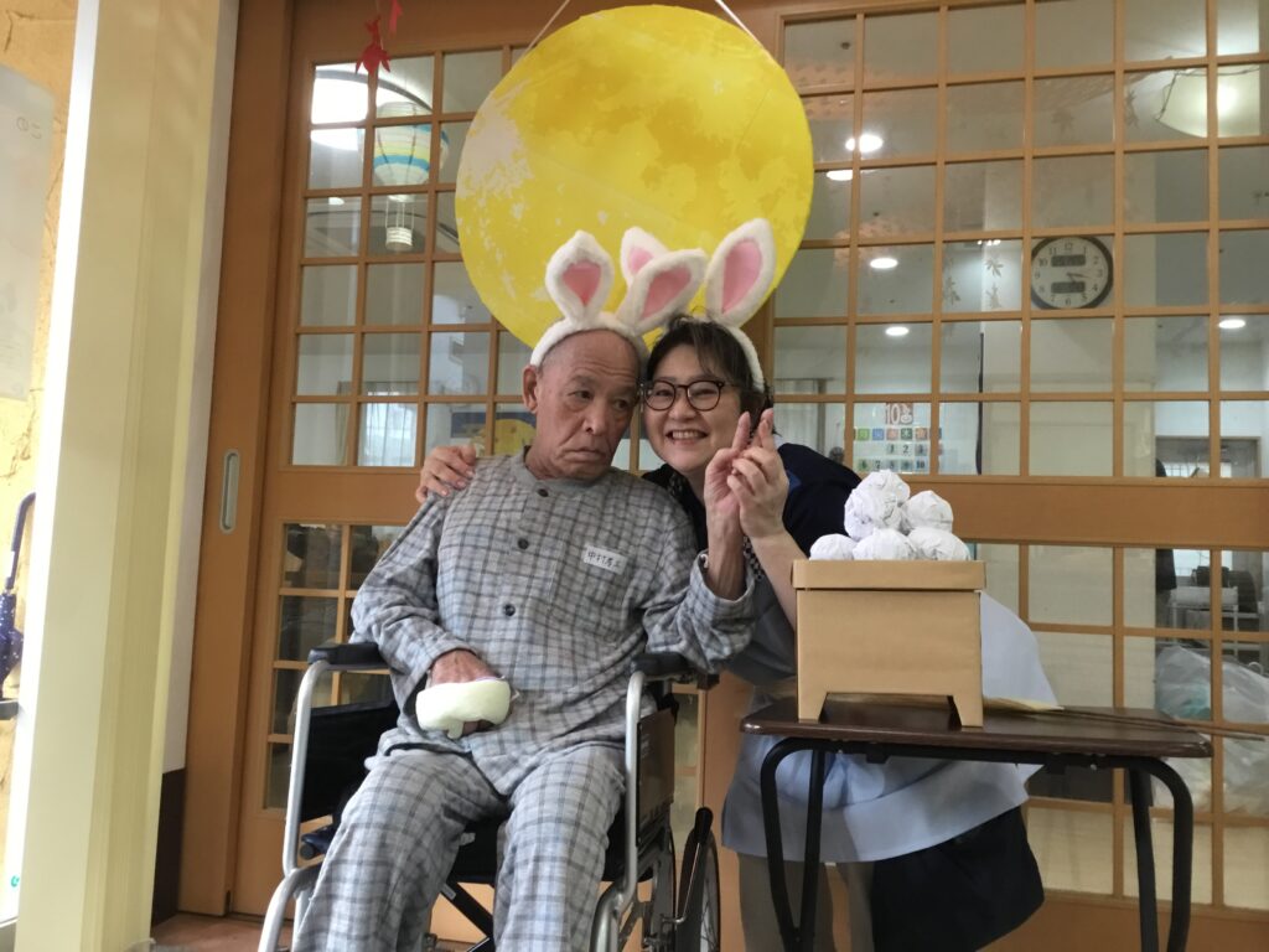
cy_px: 476
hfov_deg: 58.4
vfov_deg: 45.4
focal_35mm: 31
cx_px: 634
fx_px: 1136
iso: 100
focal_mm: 3.3
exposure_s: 1/30
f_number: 2.4
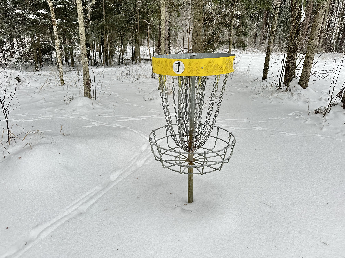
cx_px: 172
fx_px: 239
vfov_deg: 56.8
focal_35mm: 24
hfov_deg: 71.6
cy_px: 129
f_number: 1.78
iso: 250
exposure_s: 1/61
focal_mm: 6.86
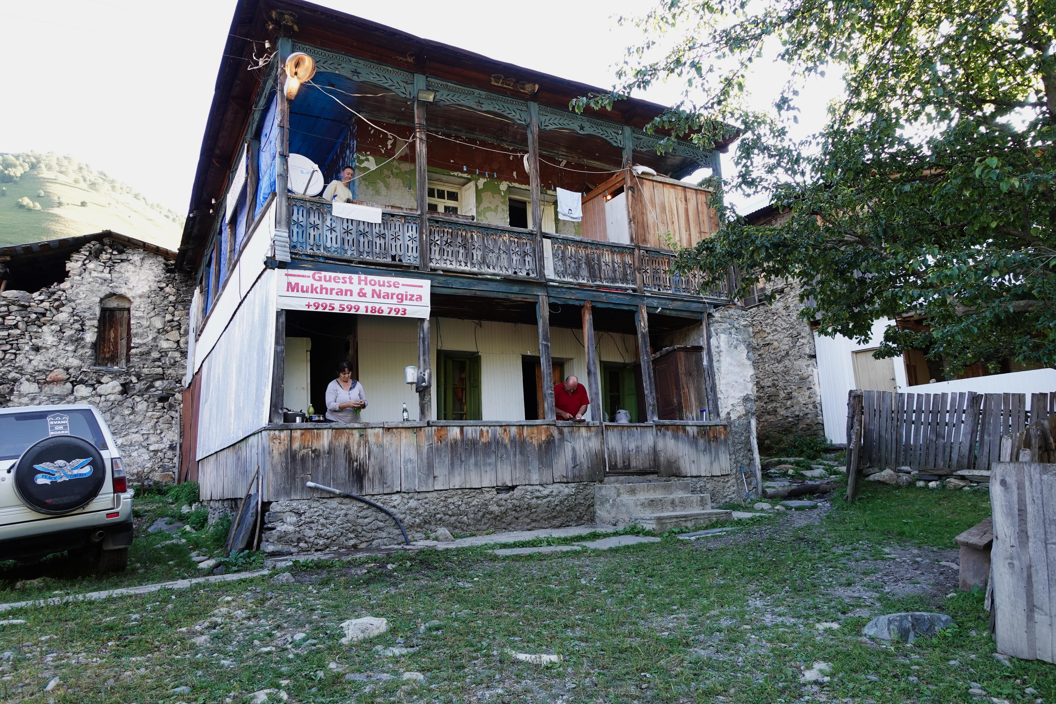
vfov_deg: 53.1
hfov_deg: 73.7
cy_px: 352
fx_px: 704
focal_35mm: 24
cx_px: 528
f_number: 3.2
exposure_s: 1/80
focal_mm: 8.8
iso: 125
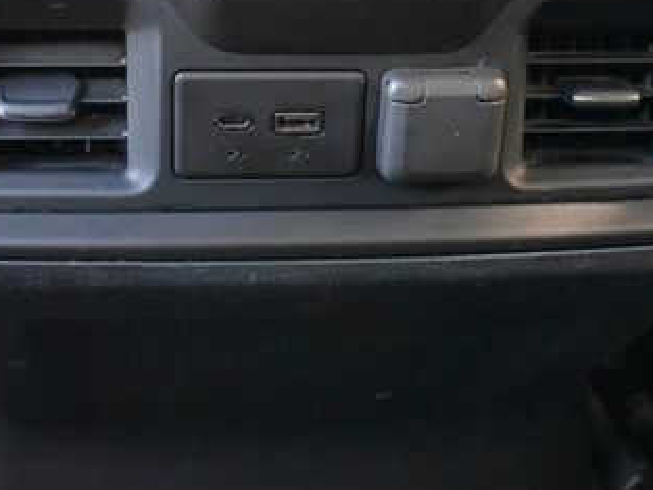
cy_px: 97
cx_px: 275
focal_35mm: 62
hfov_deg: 31.1
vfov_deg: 23.3
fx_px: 1170
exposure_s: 1/125
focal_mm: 21
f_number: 3.8
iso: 3600
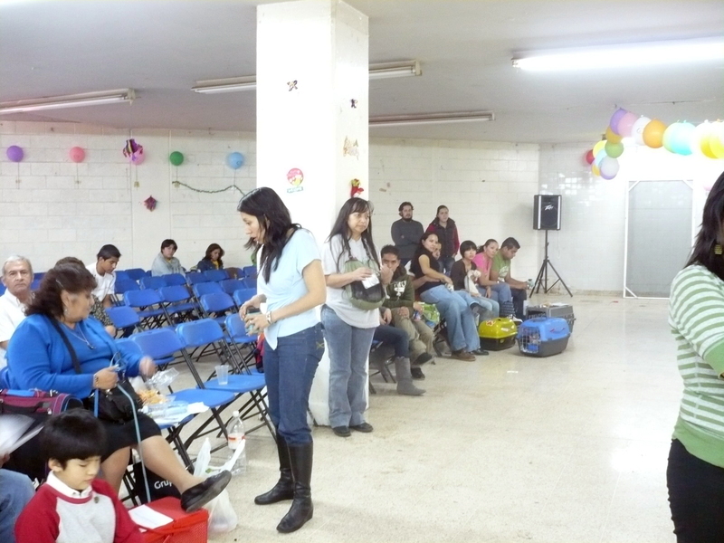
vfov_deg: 40.7
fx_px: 732
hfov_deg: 52.6
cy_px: 272
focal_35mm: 35
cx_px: 362
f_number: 2.8
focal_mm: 5.8
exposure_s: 1/10
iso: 400
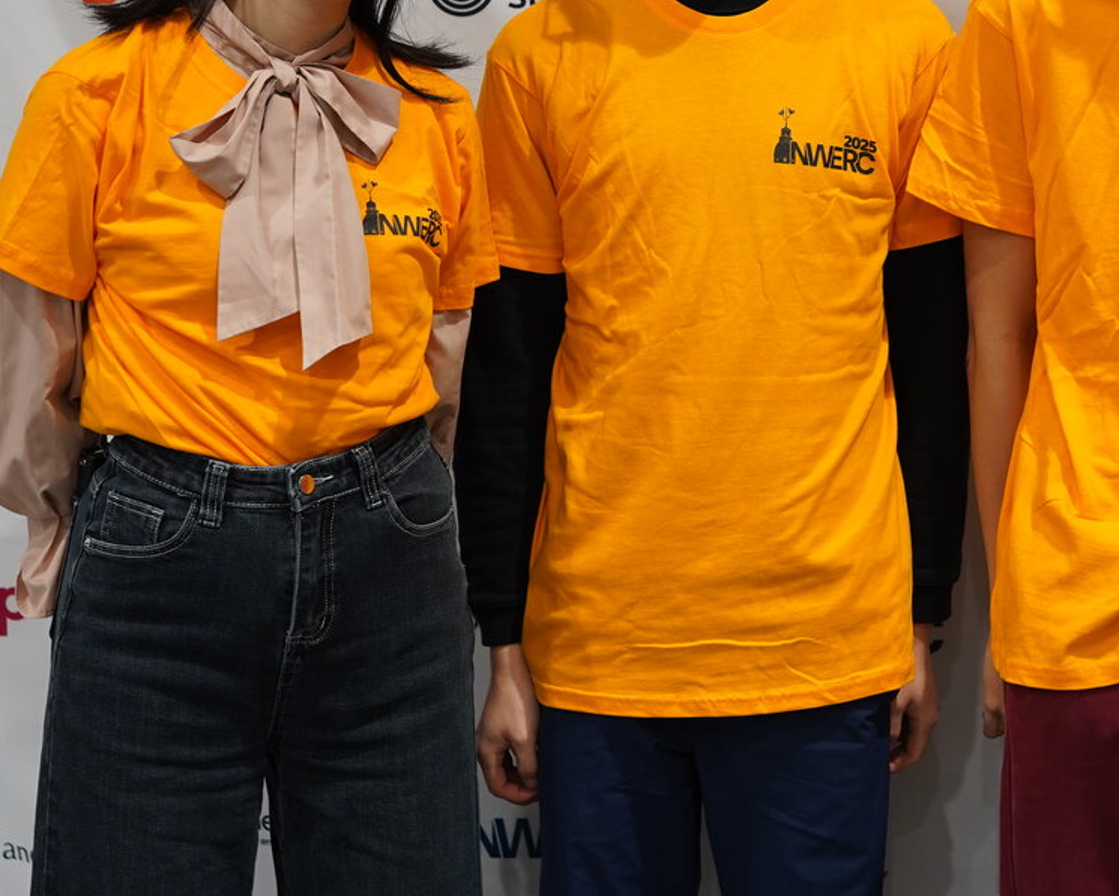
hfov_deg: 18.6
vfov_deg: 15.1
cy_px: 299
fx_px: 3378
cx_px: 961
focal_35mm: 102
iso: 640
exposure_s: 1/50
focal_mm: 50
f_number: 2.8
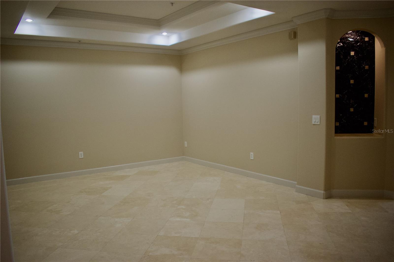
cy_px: 131
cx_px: 197
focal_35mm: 27
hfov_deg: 67.4
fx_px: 295
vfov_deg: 47.9
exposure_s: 1/250
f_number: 3.5
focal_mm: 18
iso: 640
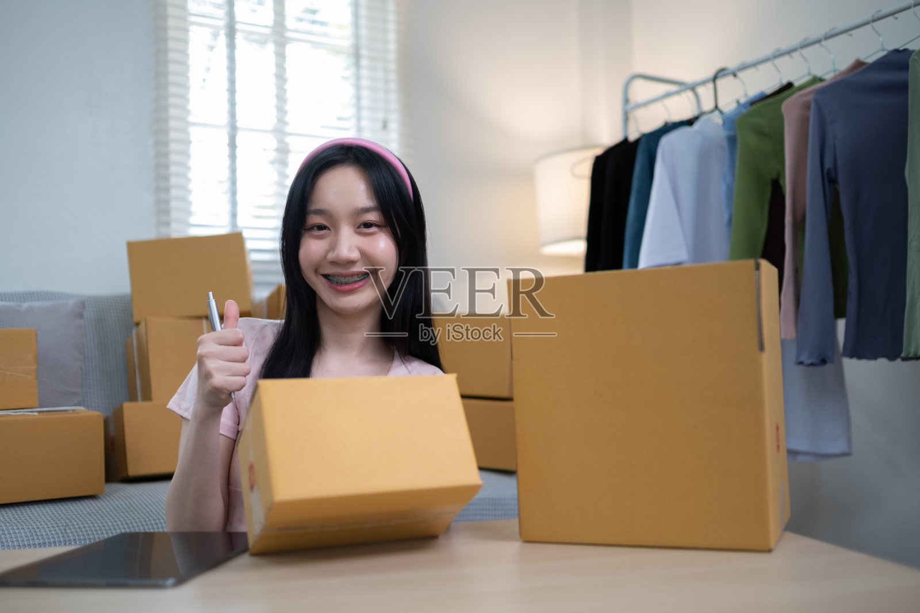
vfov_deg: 37.9
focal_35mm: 35
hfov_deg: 54.4
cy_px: 306
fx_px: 894
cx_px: 460
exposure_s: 1/400
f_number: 1.4
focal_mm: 23
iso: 250
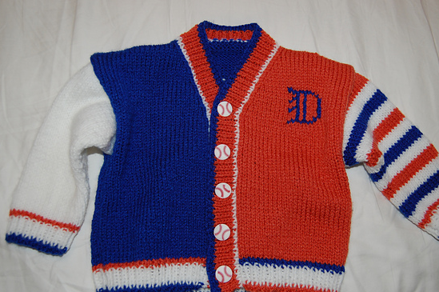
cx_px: 231
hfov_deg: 54.4
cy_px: 157
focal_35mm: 35
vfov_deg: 37.8
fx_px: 426
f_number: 3.8
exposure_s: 1/60
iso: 400
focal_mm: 20
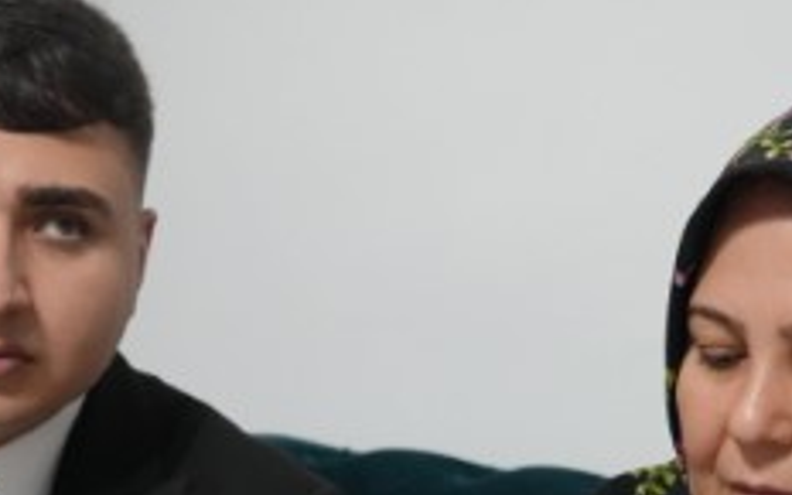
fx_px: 2525
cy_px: 666
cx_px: 362
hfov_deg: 17.8
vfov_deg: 10.9
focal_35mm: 117
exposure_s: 1/160
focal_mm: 37
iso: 6400
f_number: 4
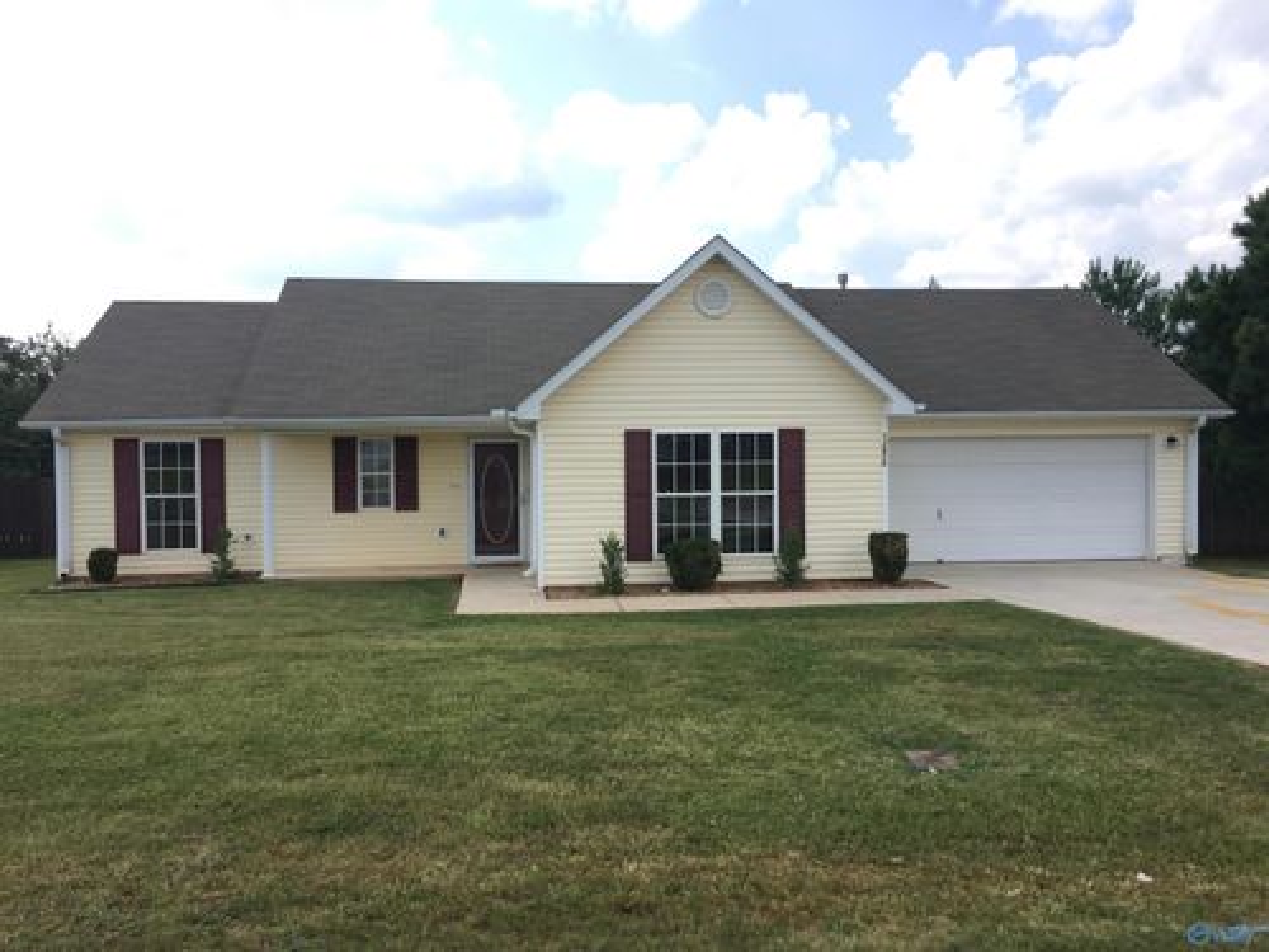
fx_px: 1063
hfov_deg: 61.7
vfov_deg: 48.2
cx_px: 634
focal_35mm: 29
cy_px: 476
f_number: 2.2
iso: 25
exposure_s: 1/884
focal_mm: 4.15
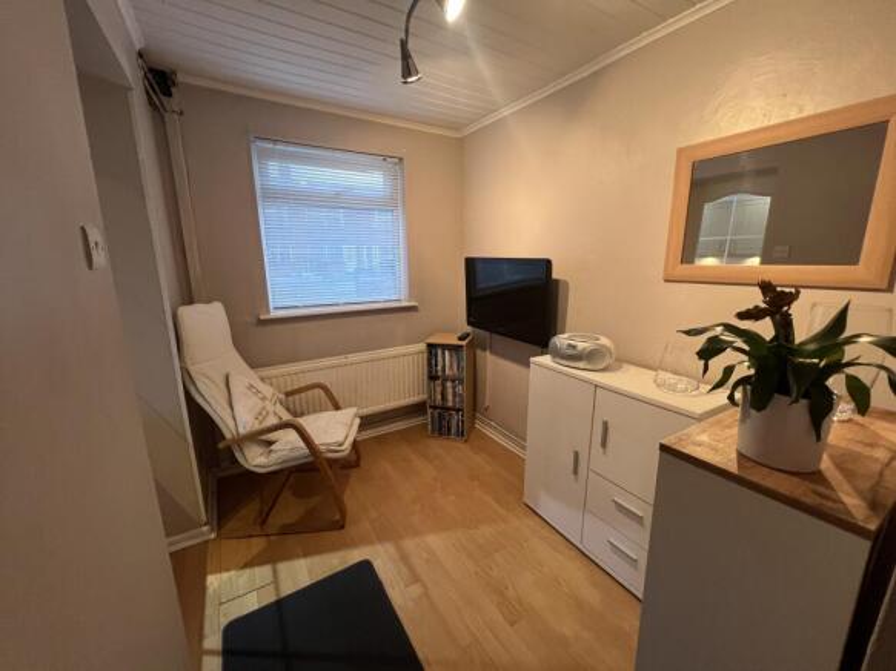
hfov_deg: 106.2
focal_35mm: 13
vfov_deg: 89.9
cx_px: 448
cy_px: 336
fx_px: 336
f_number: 1.8
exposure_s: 1/50
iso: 250
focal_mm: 1.57
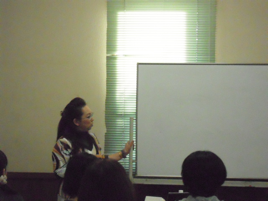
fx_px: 867
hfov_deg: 17.6
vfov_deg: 13.2
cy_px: 100
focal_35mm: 112
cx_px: 134
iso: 3200
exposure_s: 1/125
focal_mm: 20
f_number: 5.8
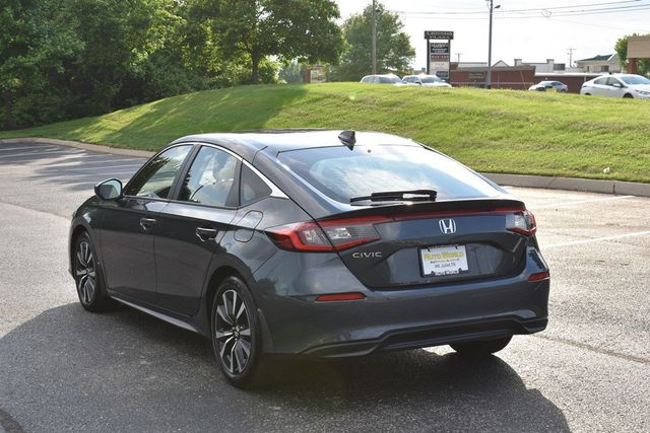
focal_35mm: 60
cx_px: 325
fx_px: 1084
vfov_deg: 22.6
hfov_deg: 33.4
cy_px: 216
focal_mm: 40
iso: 180
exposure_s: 1/250
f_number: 8
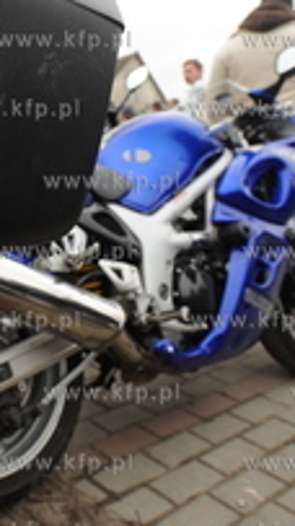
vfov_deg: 56.3
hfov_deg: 29.7
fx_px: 487
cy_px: 215
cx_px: -44
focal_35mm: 35
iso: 400
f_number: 8
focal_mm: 17
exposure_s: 1/100
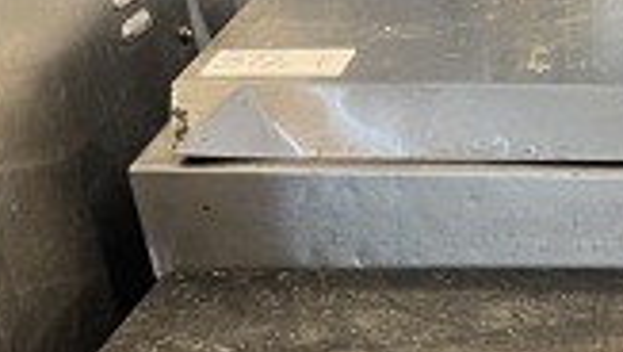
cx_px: 929
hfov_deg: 18.0
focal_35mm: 106
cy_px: 677
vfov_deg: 10.6
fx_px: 1753
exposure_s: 1/60
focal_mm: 5.7
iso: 250
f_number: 1.5
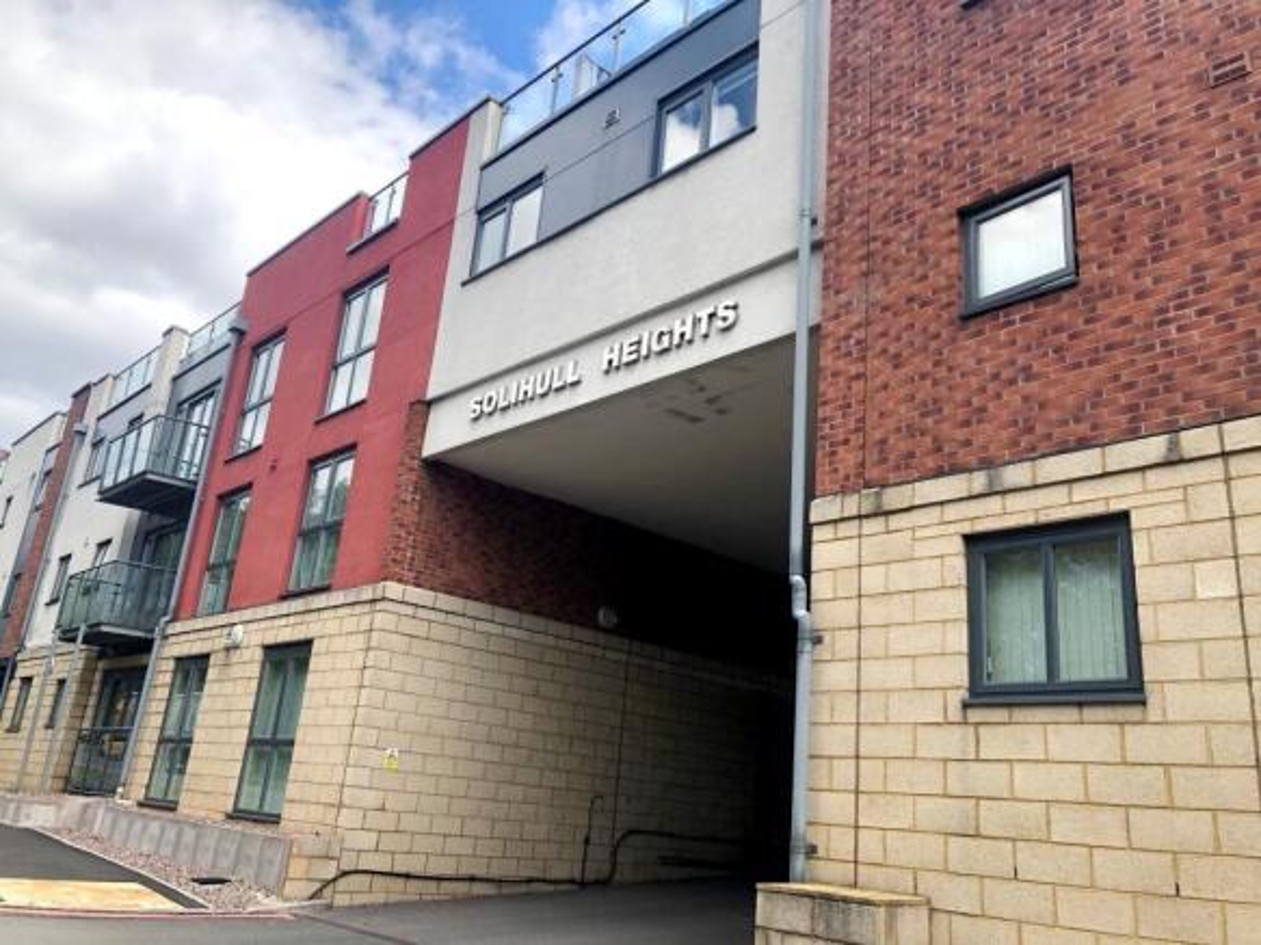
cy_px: 472
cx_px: 630
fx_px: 1020
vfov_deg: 49.7
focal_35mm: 28
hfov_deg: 63.5
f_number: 1.8
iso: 20
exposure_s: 1/759
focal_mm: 3.99
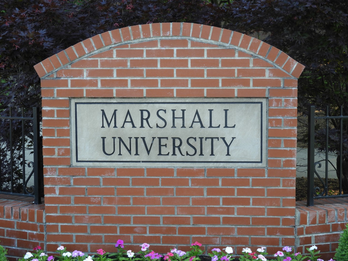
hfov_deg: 24.4
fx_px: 804
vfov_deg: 18.4
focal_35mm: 80
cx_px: 174
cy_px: 130
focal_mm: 14.3
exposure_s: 1/60
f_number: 4.5
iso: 125
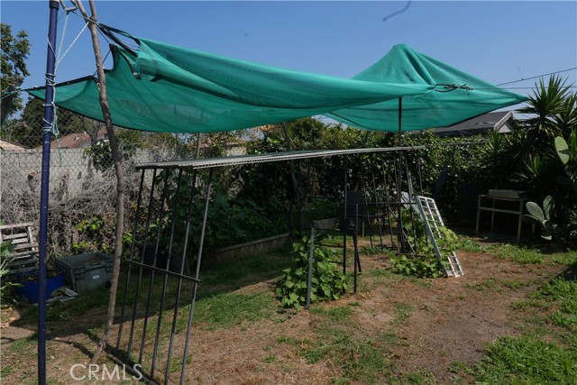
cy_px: 192
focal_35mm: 24
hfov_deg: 73.7
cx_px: 288
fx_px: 385
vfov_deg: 53.2
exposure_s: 1/60.1
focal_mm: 16
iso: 125
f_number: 22
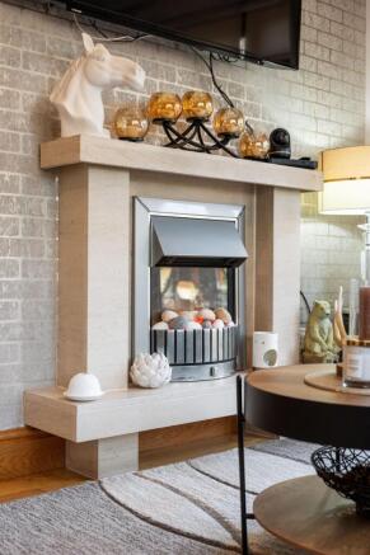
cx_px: 185
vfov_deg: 43.6
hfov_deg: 29.8
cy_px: 278
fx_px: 694
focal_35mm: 45
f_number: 4
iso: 640
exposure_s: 1/50
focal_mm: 45
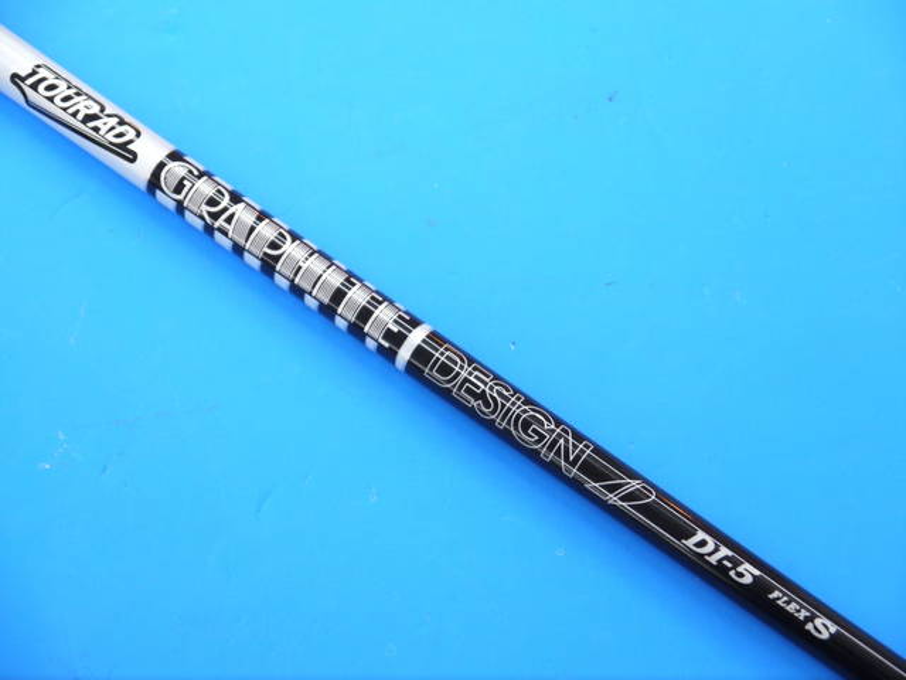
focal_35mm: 84
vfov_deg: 17.6
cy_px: 340
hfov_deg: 23.3
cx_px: 453
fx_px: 2199
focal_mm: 42
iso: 640
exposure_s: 1/80
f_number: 5.6
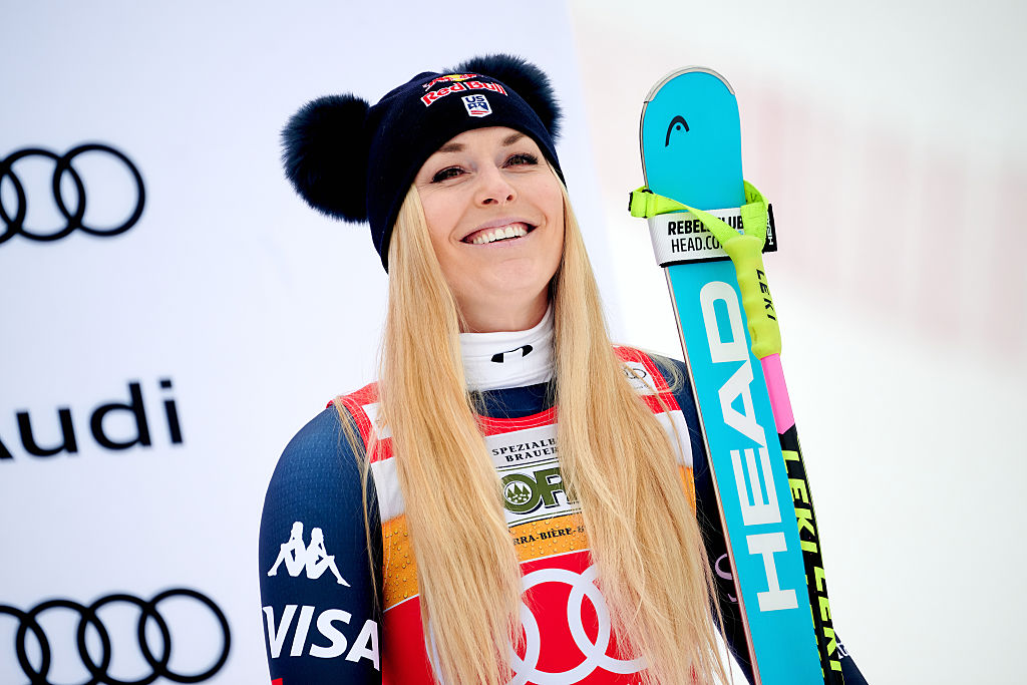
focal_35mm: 400
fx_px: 11412
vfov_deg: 3.4
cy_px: 342
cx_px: 514
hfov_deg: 5.2
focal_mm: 400
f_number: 5.6
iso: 900
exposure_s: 1/1000
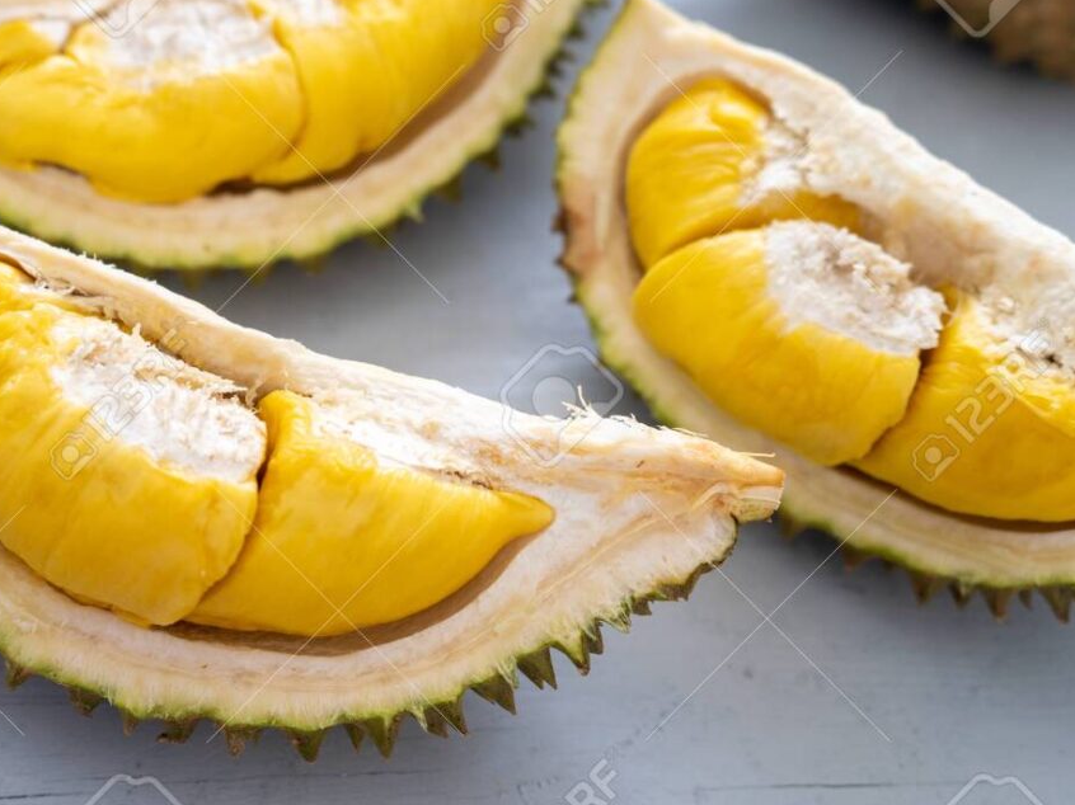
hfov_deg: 41.4
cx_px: 337
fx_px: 1397
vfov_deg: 32.1
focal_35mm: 45
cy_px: 357
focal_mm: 33
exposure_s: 1/60
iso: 160
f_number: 4
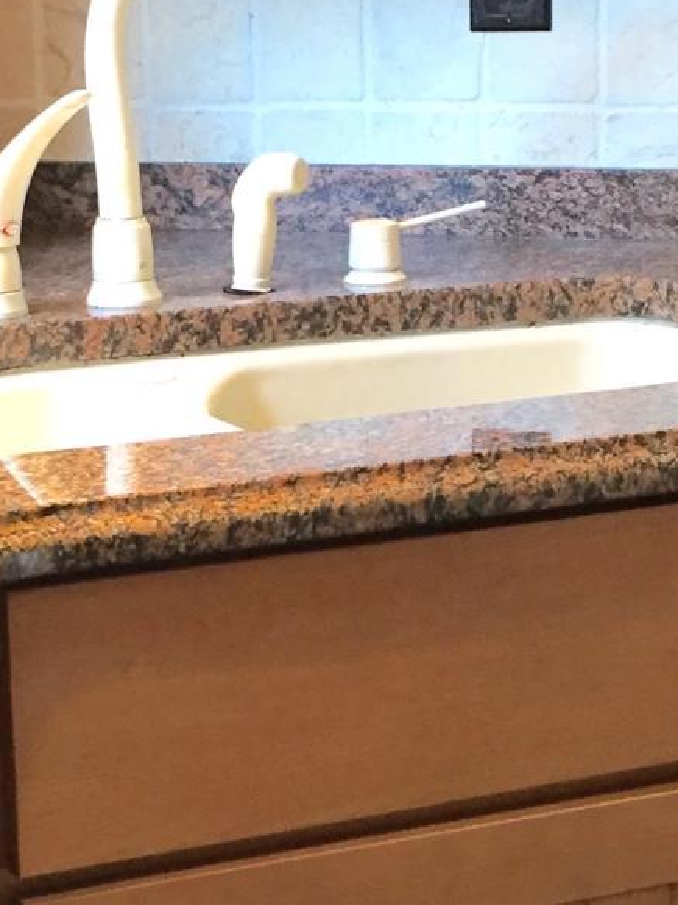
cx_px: 307
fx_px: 2612
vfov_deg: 19.6
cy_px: 594
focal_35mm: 100
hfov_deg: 14.8
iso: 125
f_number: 2.2
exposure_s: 1/30
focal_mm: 4.15
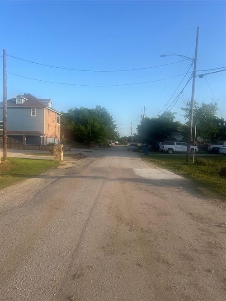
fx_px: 226
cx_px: 113
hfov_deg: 53.0
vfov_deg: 67.3
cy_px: 150
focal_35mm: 26
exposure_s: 1/1869
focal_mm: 5.7
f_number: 1.5
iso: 50
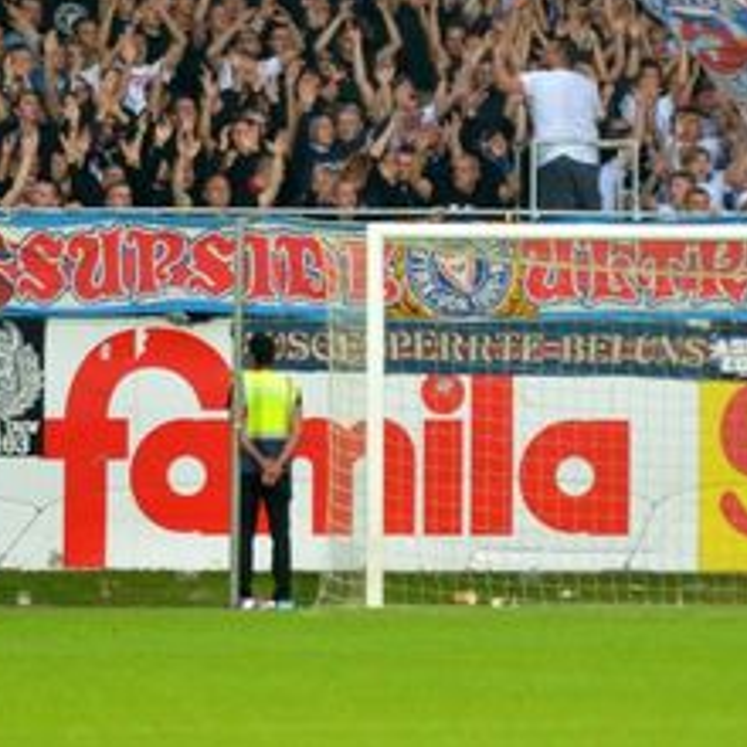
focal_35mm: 661
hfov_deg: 2.7
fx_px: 16138
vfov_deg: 2.7
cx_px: 536
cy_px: 109
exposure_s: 1/800
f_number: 2.8
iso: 2000
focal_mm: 200
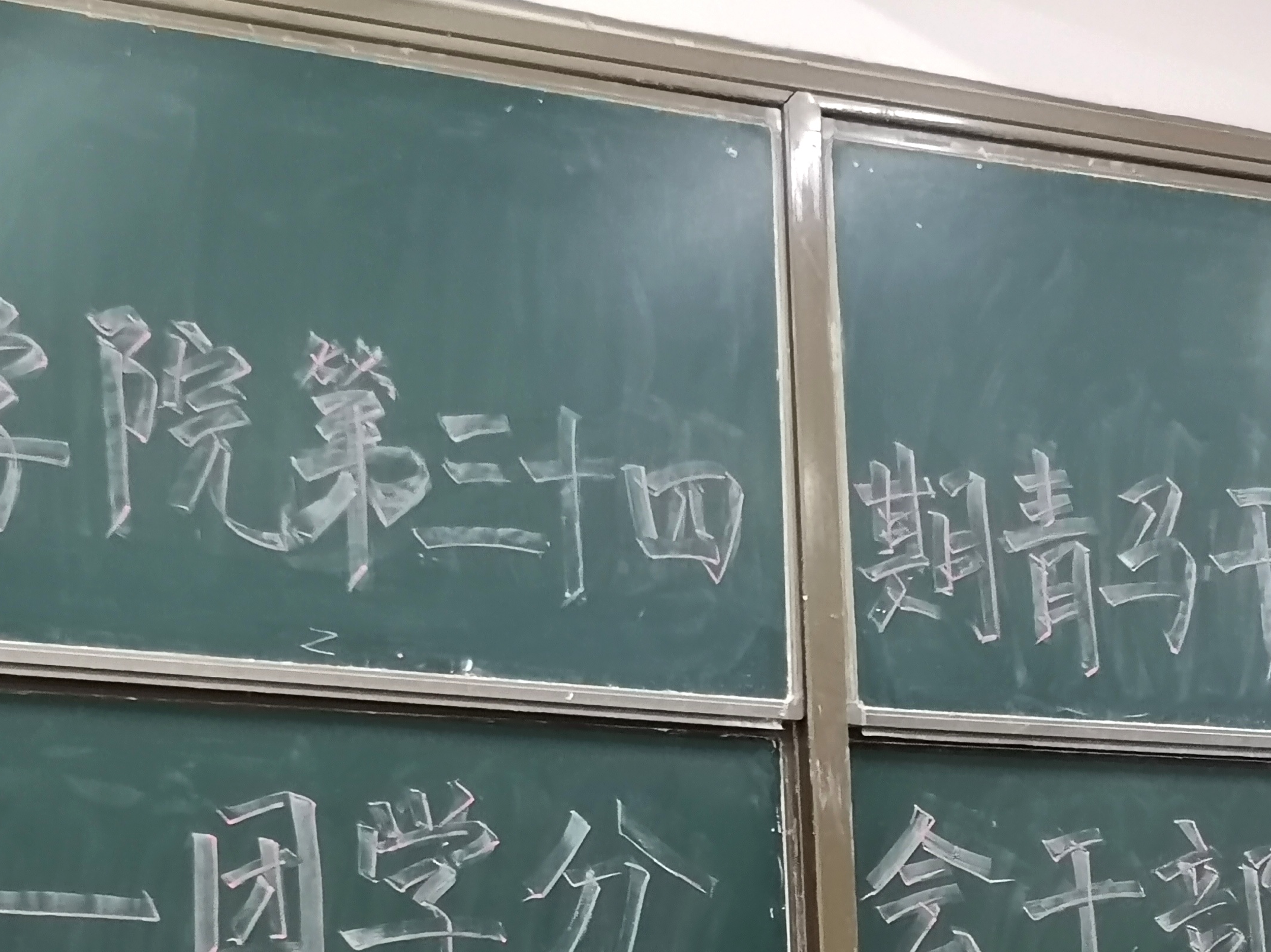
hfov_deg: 20.0
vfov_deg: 14.9
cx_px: 589
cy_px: 833
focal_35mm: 98
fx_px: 3598
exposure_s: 1/33.3
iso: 200
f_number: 1.8
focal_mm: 3.95
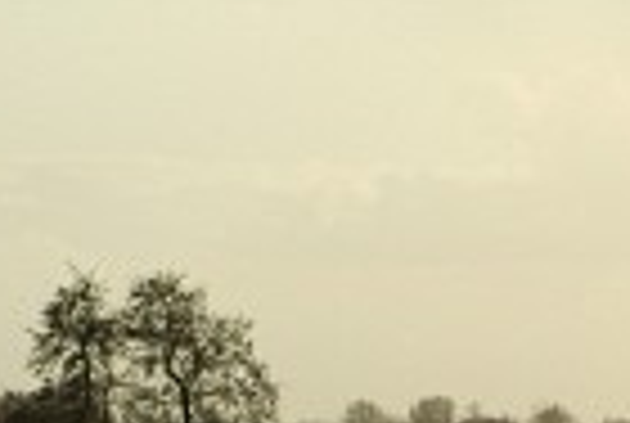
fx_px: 6576
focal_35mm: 375
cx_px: 878
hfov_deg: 5.4
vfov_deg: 3.7
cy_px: 641
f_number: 9.5
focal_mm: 78
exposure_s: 1/750
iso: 400
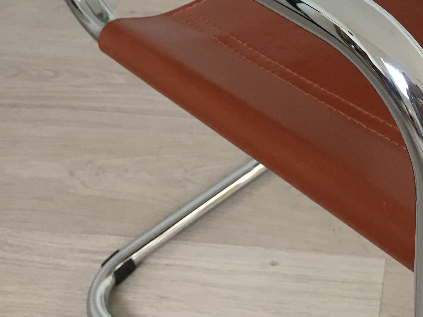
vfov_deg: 22.3
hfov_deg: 29.4
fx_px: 782
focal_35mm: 64
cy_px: 19
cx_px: 356
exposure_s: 1/33
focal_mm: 4.15
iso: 100
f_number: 2.2
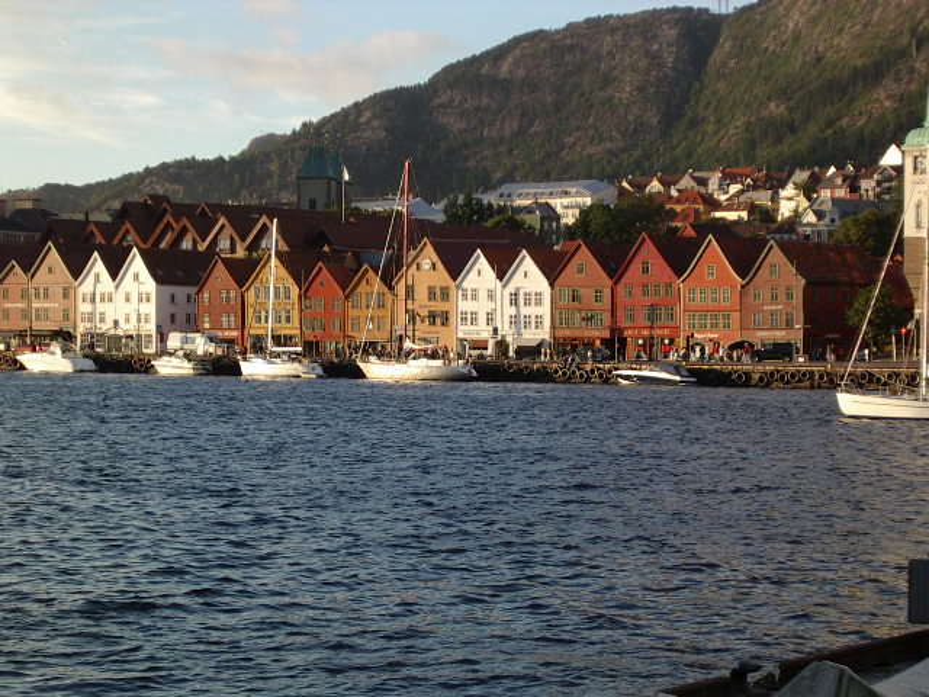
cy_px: 348
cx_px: 464
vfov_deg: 16.8
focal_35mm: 88
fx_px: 2362
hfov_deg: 22.3
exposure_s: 1/250
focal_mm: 13.3
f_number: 4.2
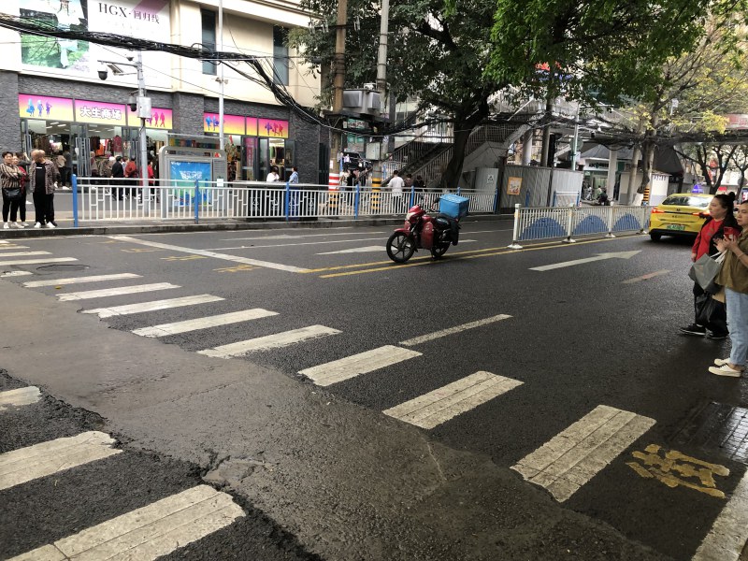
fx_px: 605
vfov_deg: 49.7
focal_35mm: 28
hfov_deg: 63.4
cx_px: 374
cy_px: 280
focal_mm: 4
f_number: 1.8
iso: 40
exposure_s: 1/25
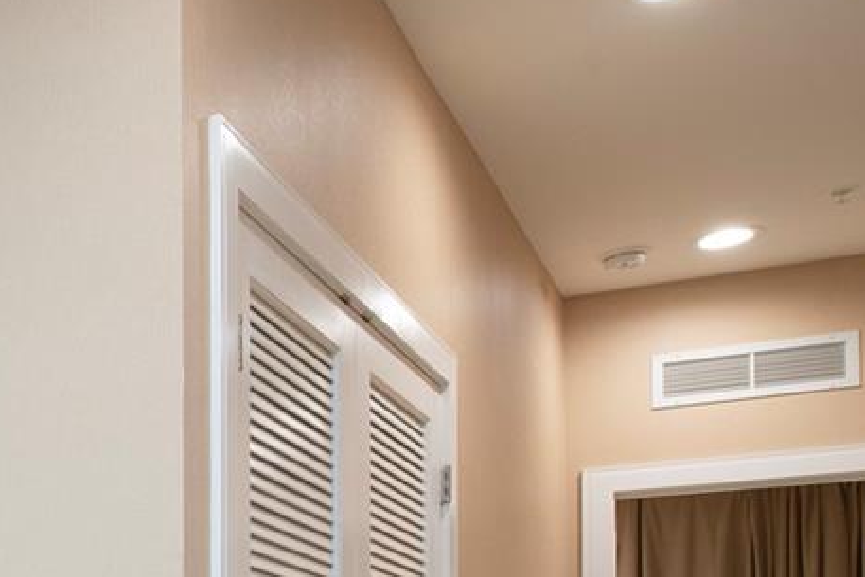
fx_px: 1178
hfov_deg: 27.4
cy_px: 741
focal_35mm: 49
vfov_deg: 24.3
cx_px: -443
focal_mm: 14
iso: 500
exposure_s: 1/10
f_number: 10
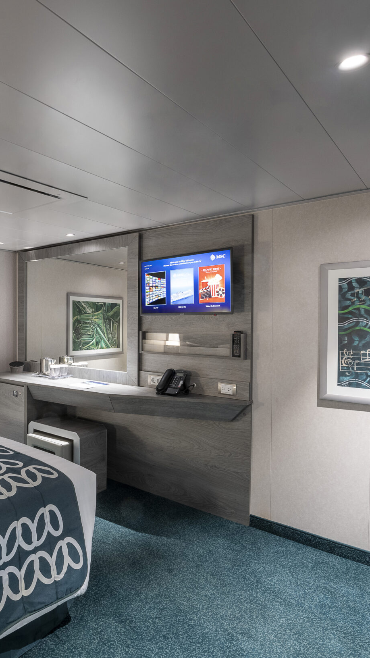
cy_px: 325
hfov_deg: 44.3
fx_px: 401
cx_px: 25
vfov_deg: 78.7
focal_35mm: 23
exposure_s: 1/2
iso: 250
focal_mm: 14
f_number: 11
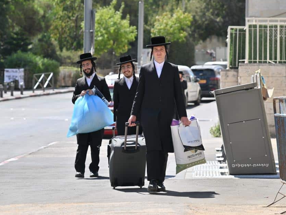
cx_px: 148
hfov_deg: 9.3
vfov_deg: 7.0
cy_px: 99
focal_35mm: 213
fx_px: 1760
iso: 80
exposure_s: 1/1250
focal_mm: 120
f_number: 4
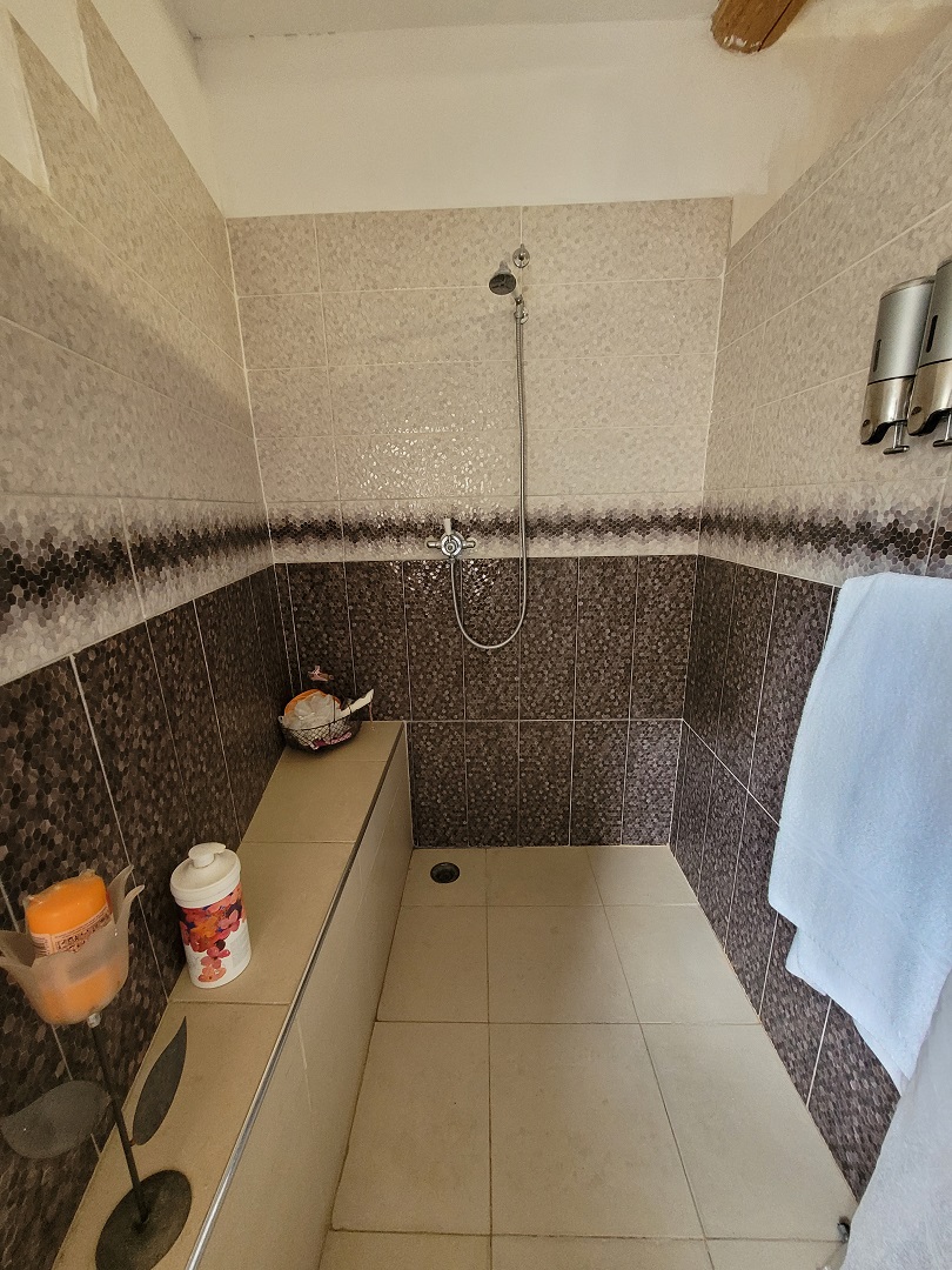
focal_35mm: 13
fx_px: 477
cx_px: 476
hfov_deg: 89.9
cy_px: 635
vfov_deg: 106.2
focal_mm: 1.74
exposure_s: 1/33
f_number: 2.2
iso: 400
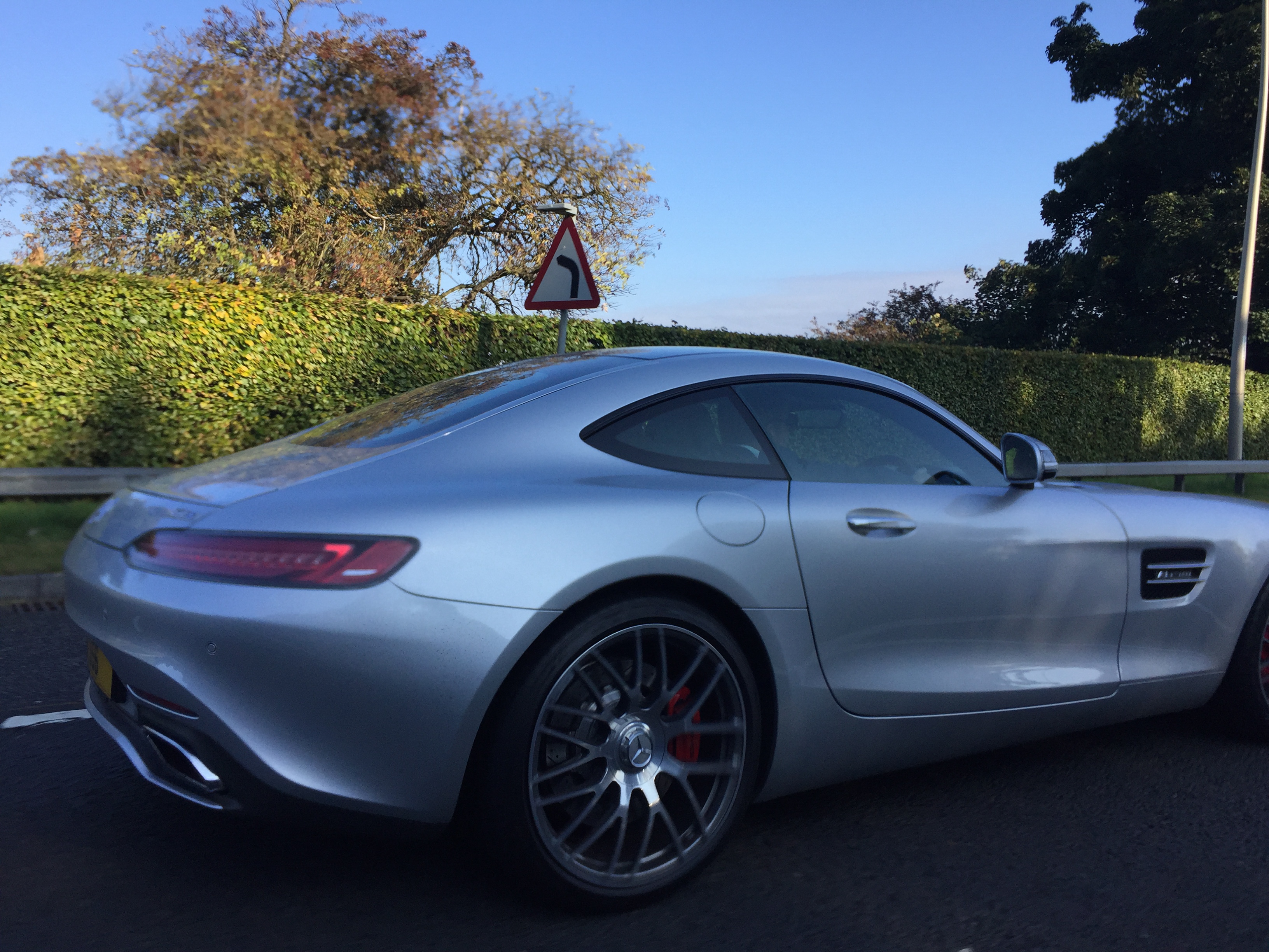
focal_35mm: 29
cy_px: 476
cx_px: 634
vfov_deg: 48.2
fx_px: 1063
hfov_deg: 61.7
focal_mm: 4.15
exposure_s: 1/1236
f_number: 2.2
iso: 32
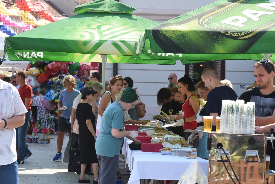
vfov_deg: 13.0
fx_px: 802
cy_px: 92
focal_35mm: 105
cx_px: 138
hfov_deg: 19.5
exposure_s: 1/800
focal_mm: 70
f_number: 7.1
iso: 500
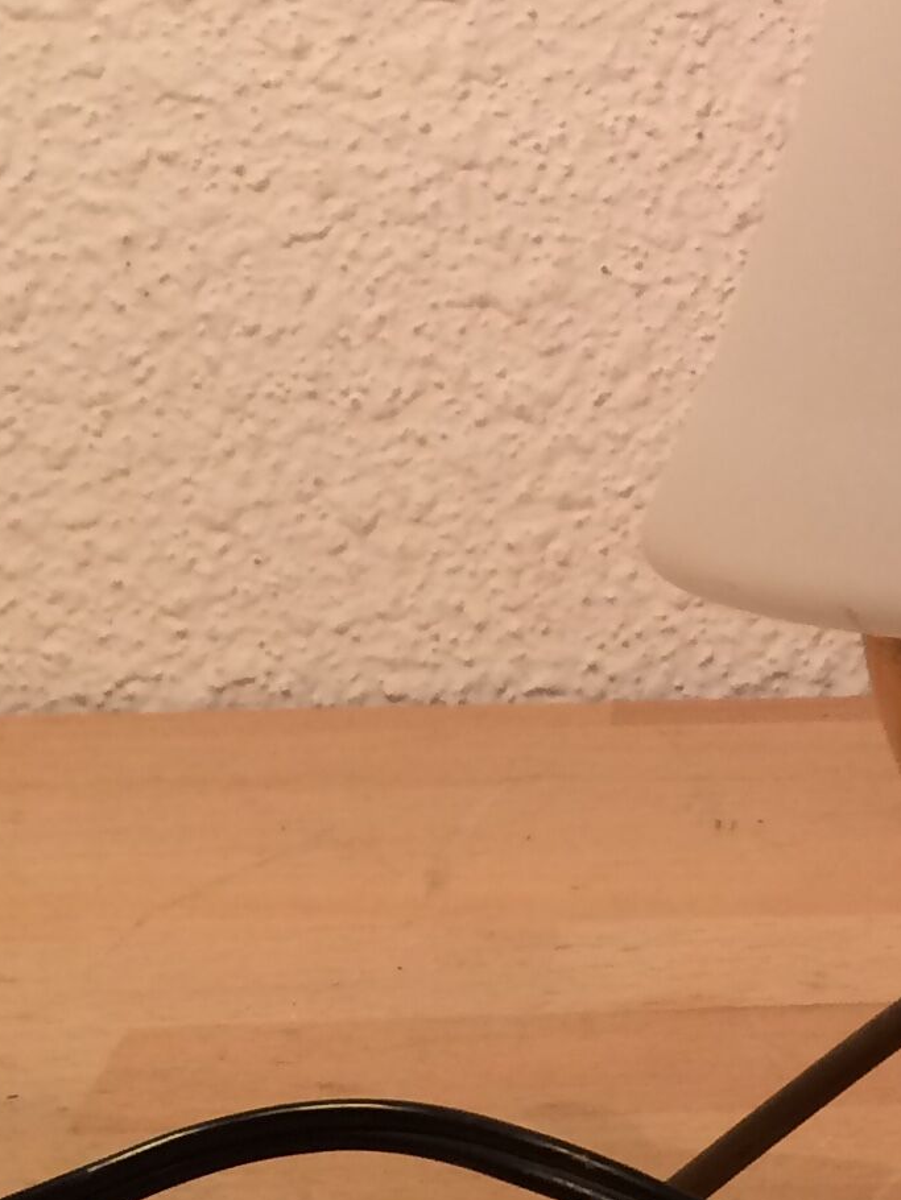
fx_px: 3608
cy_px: 16
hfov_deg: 13.6
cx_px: 1215
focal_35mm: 104
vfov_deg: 18.4
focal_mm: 4.15
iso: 32
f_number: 2.2
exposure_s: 1/33
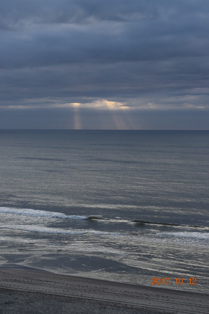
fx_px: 719
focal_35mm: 82
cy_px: 157
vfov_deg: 24.6
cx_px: 104
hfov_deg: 16.5
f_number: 10
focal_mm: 55
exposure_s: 1/250
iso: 400
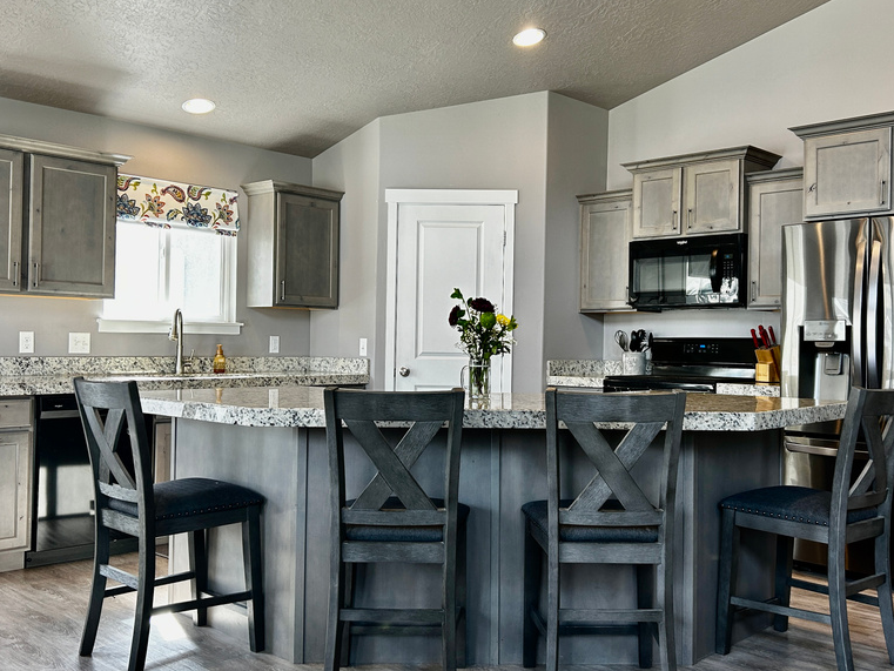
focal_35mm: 35
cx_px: 459
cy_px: 334
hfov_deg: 52.6
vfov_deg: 40.7
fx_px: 904
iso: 80
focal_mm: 5.7
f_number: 1.5
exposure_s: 1/120
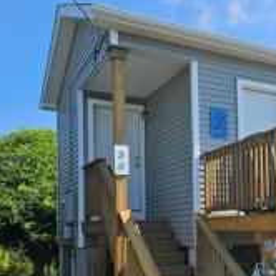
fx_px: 442
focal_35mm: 49
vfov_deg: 34.2
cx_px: 278
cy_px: 193
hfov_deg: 31.9
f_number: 1.8
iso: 25
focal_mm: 5.4
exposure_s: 1/1834
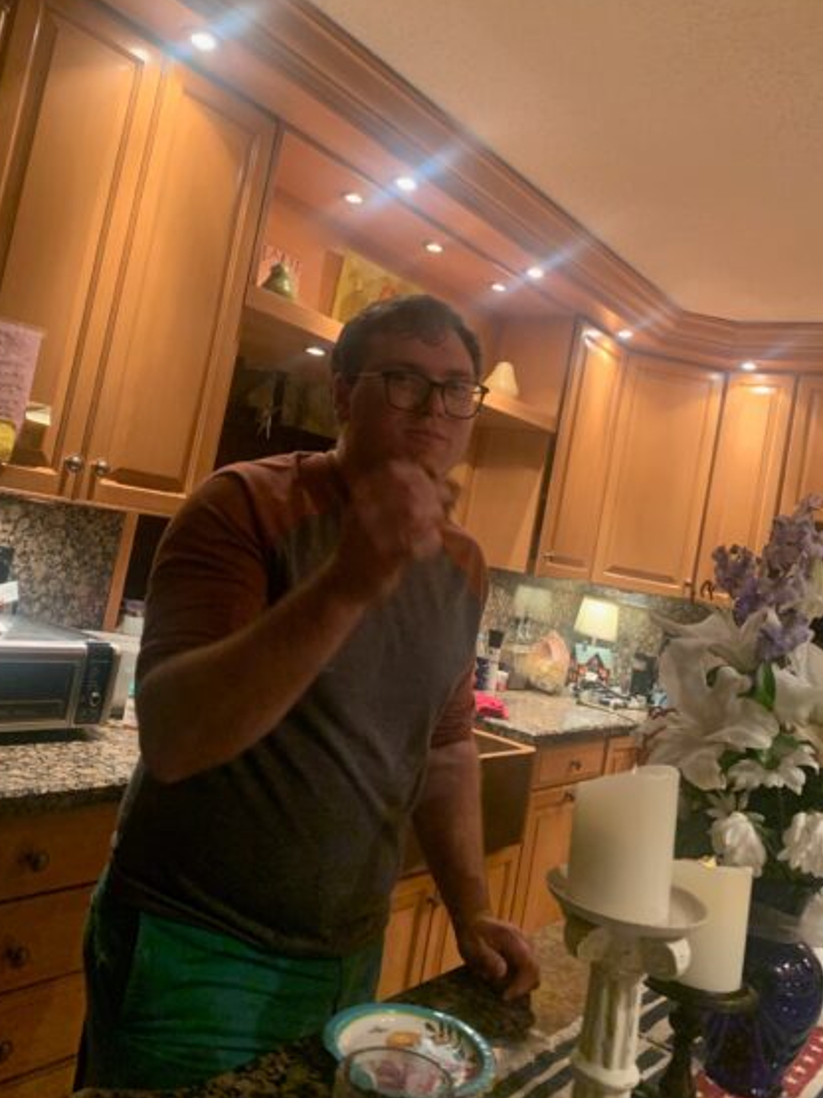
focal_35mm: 30
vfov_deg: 59.8
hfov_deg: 46.8
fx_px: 951
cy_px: 483
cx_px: 413
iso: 400
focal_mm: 4.25
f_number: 1.8
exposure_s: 1/30
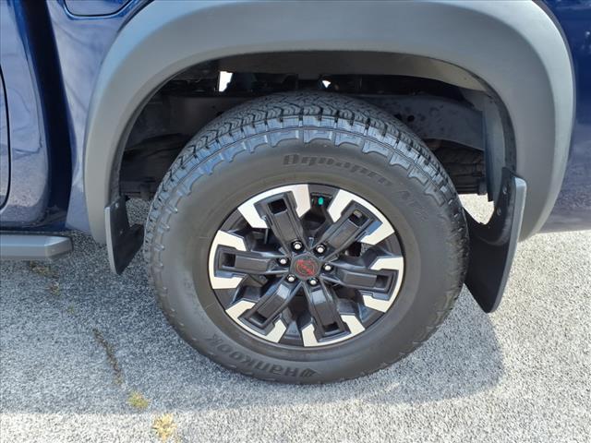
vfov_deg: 51.4
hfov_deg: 65.3
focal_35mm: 27
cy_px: 222
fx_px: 461
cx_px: 296
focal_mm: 3.58
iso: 40
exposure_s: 1/263
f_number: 1.9
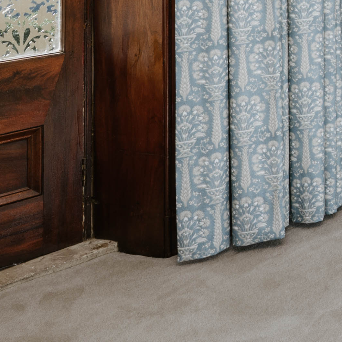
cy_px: -136
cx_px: 739
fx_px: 760
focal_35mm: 68
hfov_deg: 16.6
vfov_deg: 22.0
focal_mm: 14
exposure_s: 1/60
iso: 200
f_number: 10
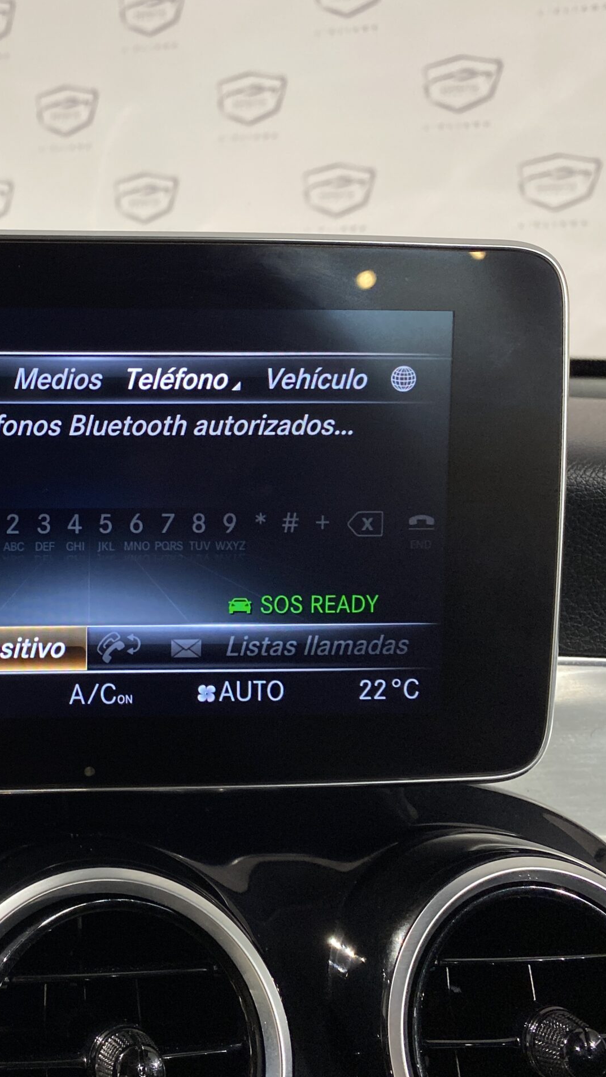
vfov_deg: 52.8
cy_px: 538
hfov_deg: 29.5
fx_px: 1086
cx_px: 24
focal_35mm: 38
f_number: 1.8
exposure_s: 1/105
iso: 100
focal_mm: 4.25
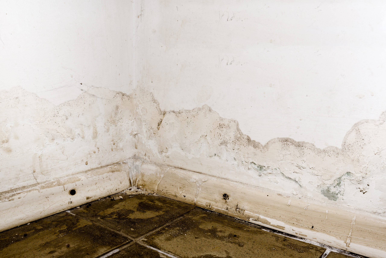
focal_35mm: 33
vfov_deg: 40.0
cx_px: 193
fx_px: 354
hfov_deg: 57.2
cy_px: 129
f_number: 10
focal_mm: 33
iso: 50
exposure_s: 1/125
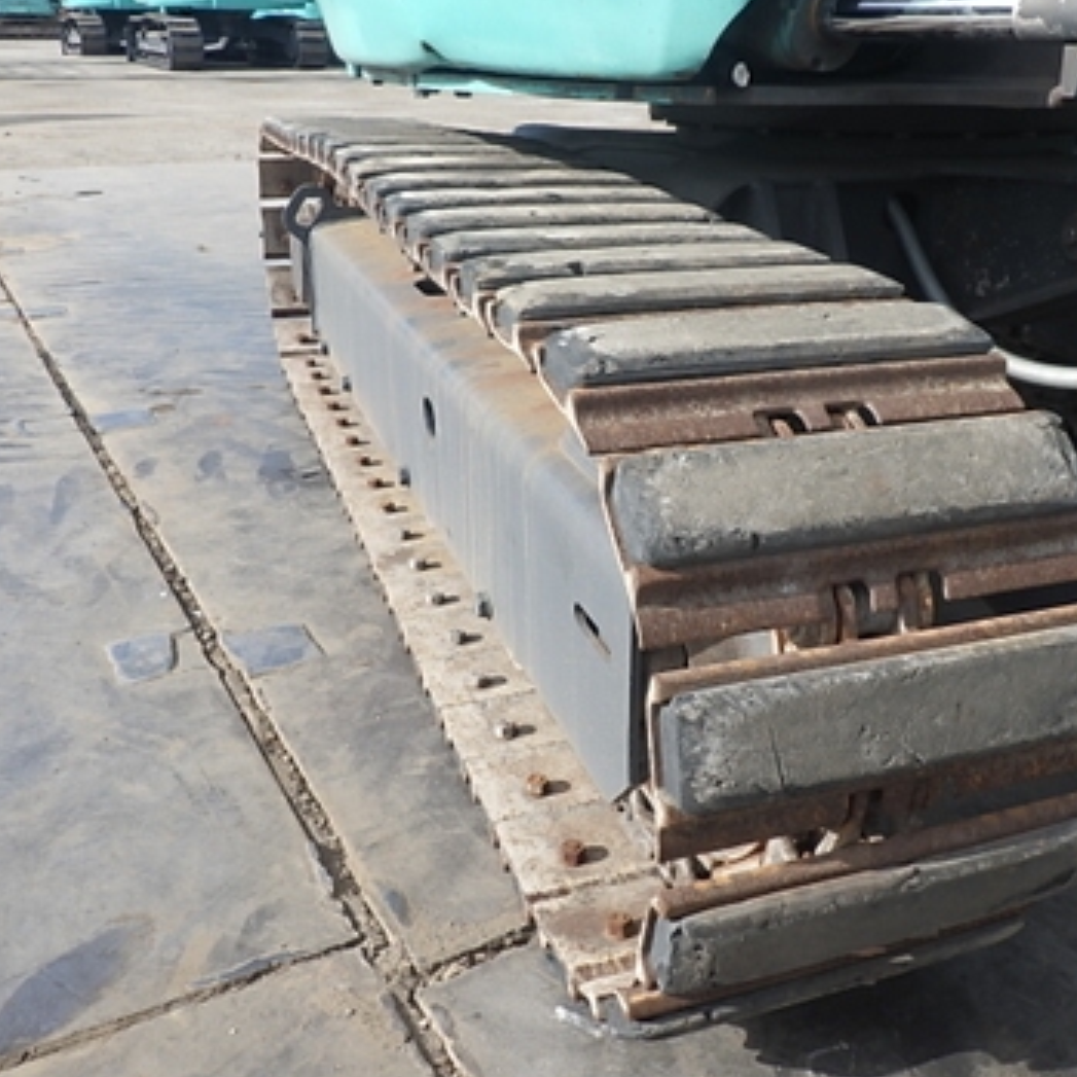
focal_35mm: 34
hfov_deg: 48.2
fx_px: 1197
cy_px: 543
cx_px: 630
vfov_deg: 48.5
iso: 125
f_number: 4.2
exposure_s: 1/500
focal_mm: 5
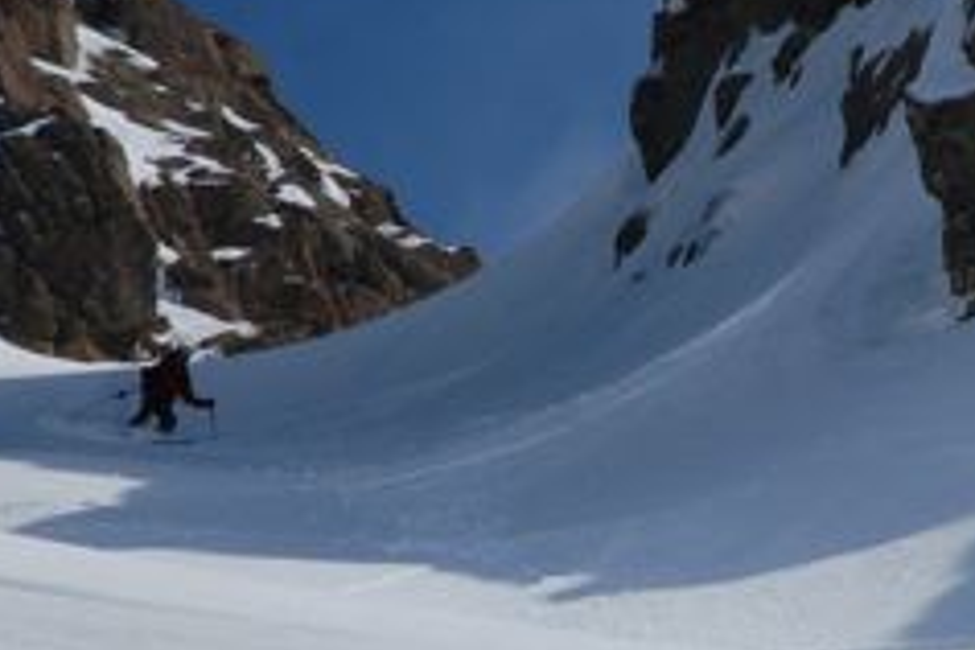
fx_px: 7664
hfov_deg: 7.3
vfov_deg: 4.9
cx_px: 907
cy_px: 418
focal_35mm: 283
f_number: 18
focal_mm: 70
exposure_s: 1/200
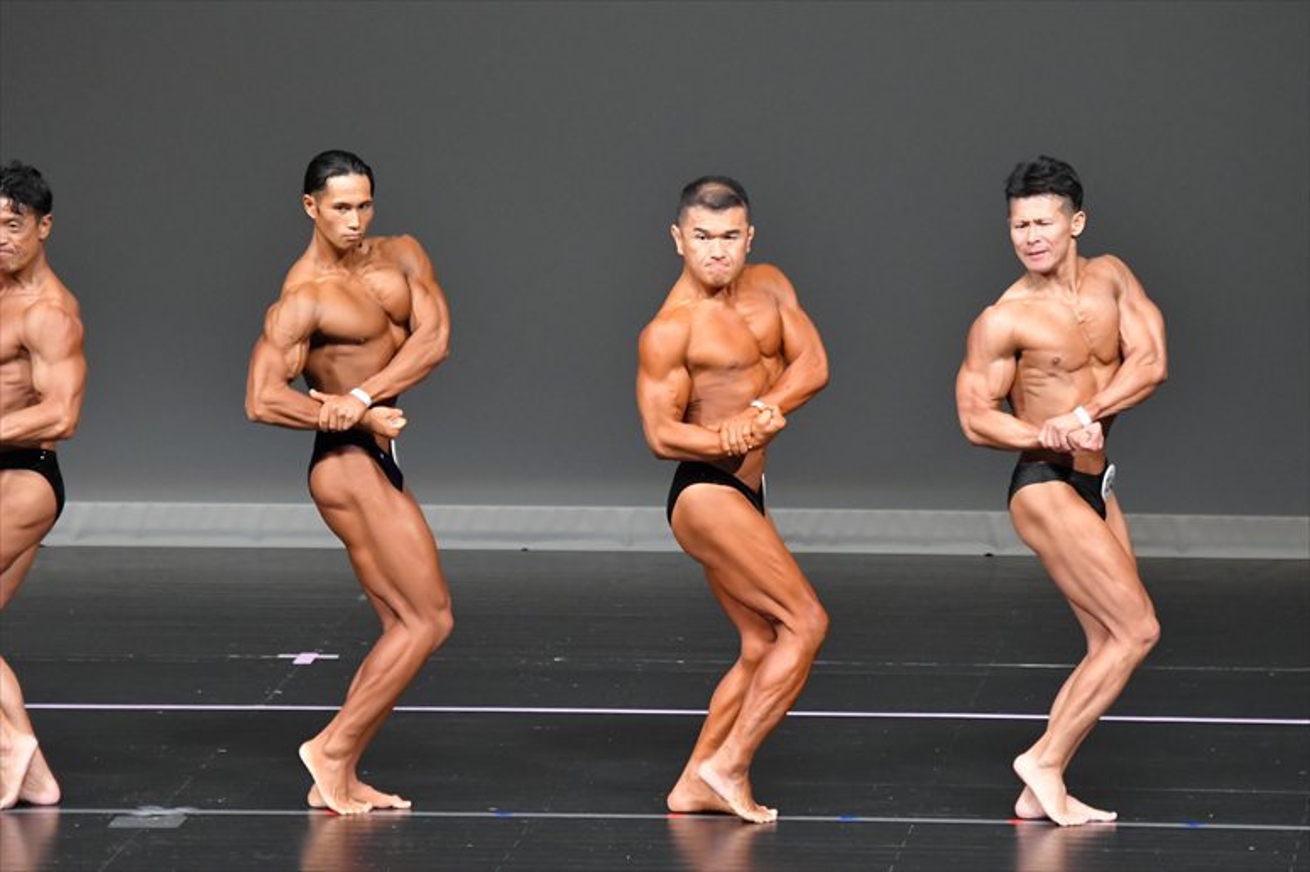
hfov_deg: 6.9
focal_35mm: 300
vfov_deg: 4.6
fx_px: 10911
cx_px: 655
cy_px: 436
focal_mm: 200
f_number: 5.6
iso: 5000
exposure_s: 1/400
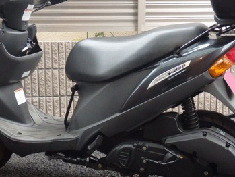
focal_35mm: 53
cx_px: 104
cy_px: 93
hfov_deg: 36.1
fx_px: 360
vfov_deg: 27.5
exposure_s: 1/15
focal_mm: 6.6
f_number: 3.6
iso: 800
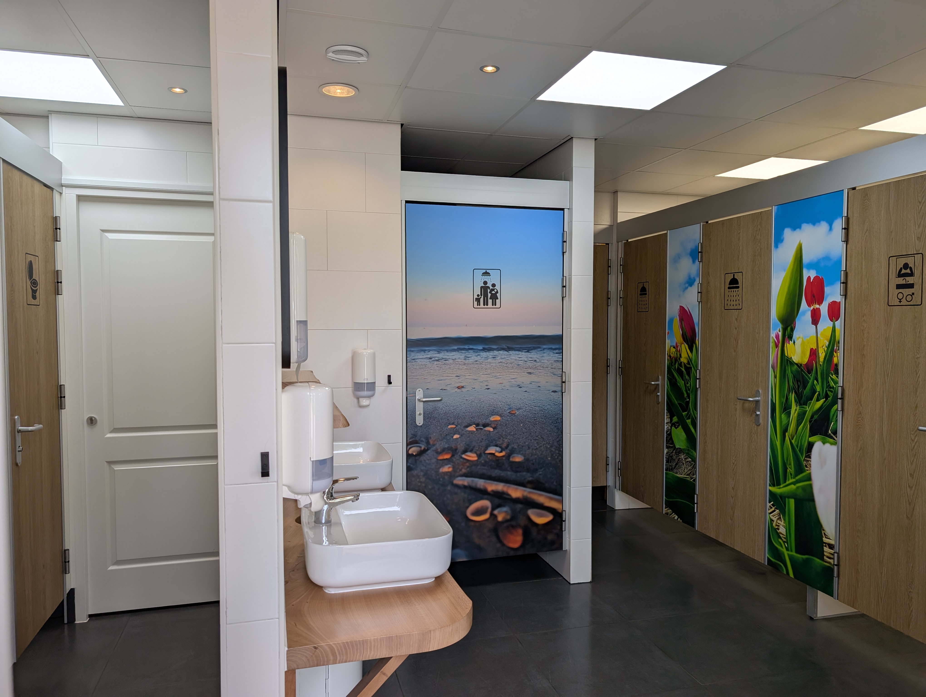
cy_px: 348
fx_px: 643
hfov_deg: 71.5
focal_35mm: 24
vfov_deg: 56.9
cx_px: 463
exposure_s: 1/148
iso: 20
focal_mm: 6.9
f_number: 1.68
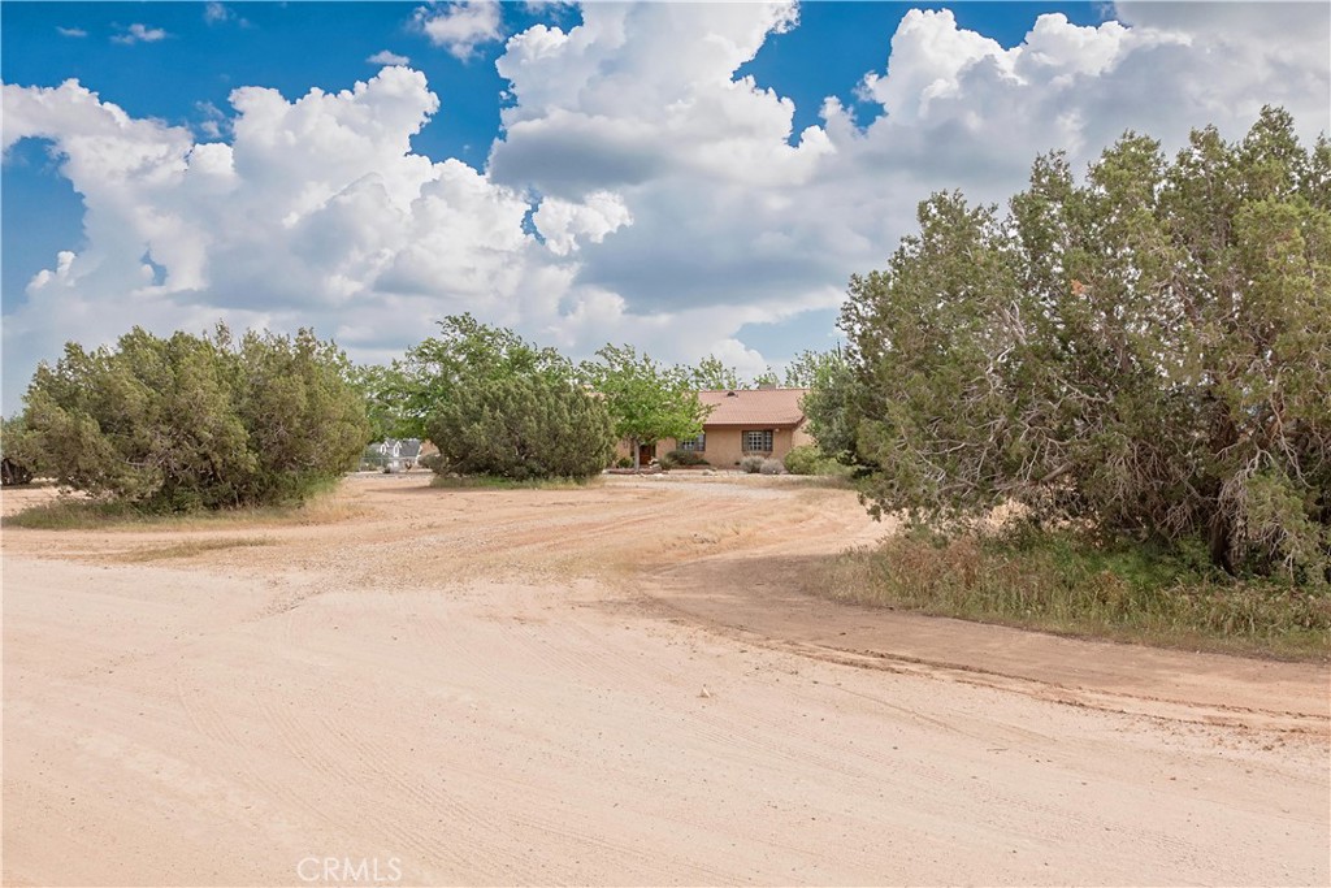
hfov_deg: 61.9
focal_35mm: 30
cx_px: 666
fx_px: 1109
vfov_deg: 43.6
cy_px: 444
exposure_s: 1/250
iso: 320
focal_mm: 20
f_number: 20
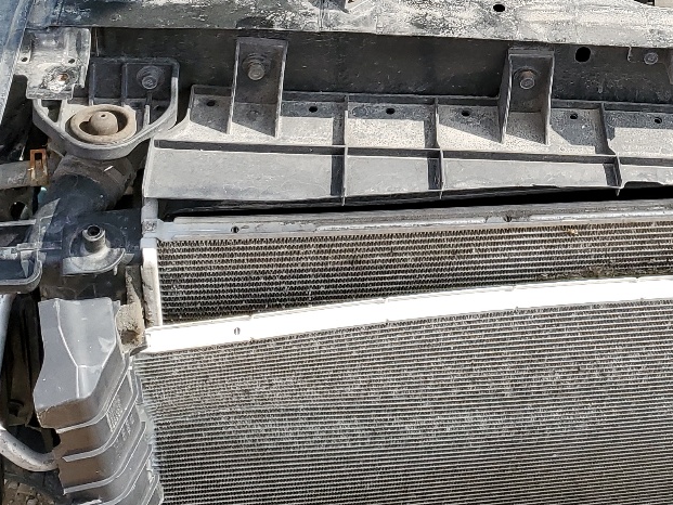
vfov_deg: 20.4
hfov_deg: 28.3
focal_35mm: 67
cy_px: -115
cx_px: 544
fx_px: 1303
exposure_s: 1/1111
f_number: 1.5
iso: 50
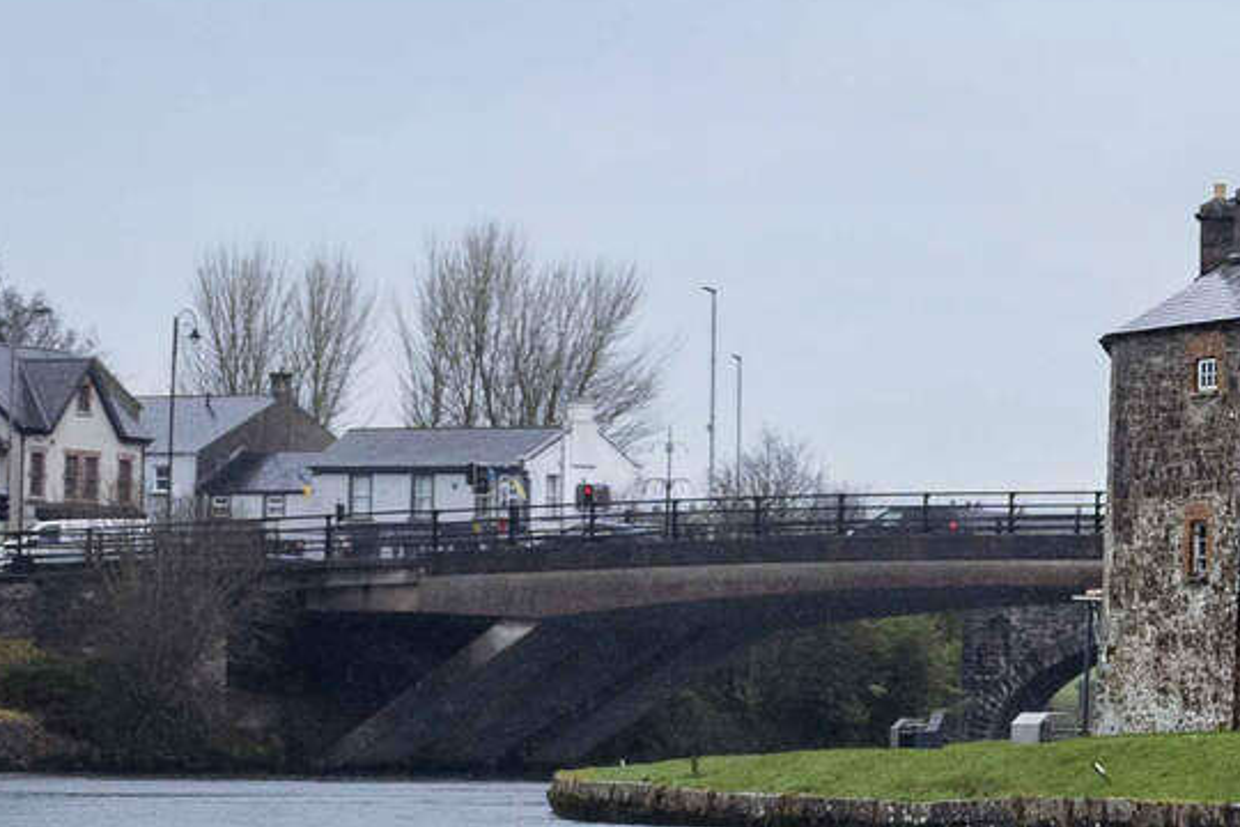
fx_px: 5855
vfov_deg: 8.1
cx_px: 1947
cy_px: 407
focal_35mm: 170
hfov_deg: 11.5
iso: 640
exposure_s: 1/800
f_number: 2.8
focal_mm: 34
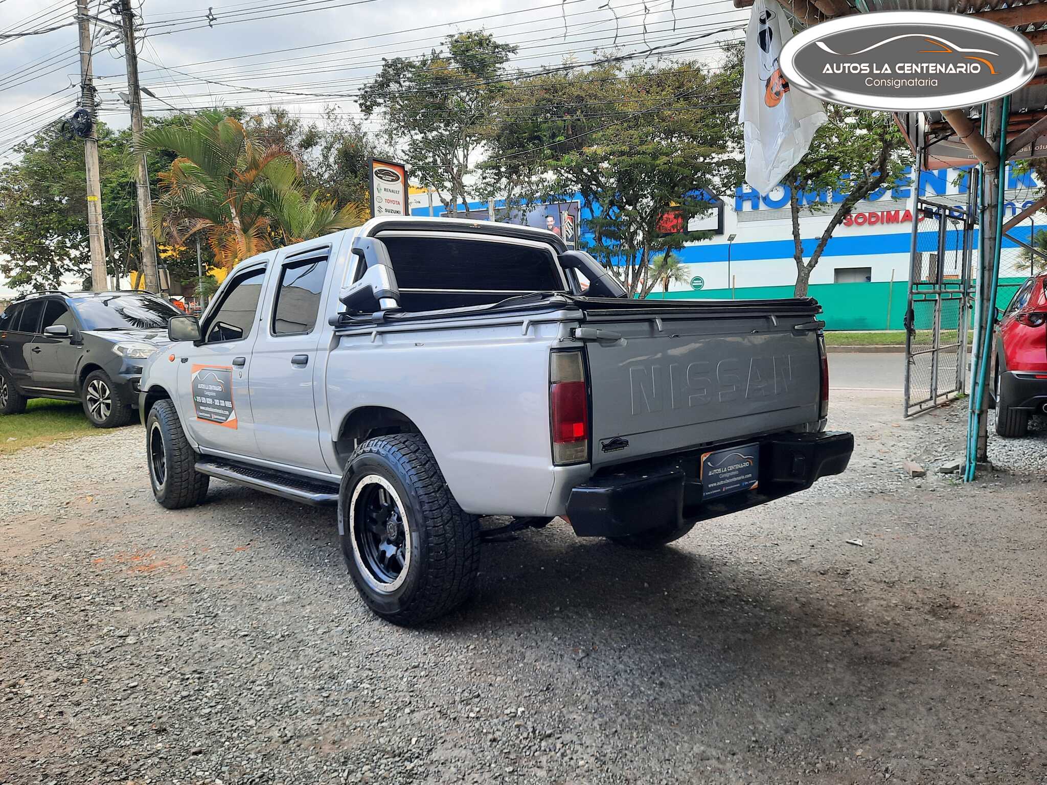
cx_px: 524
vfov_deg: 54.9
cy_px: 392
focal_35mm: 25
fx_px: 756
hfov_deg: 69.4
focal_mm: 4.6
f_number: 2
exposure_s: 1/60
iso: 40
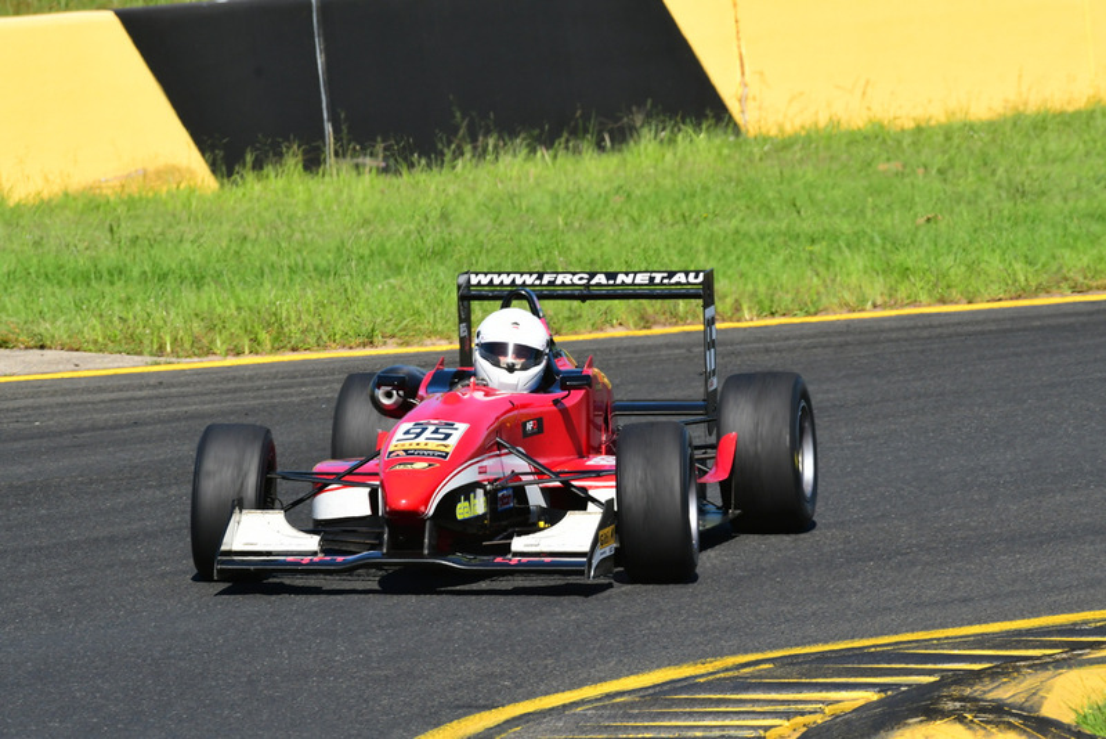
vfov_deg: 2.2
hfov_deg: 3.4
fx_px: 18900
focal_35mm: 615
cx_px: 553
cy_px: 370
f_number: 11
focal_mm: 410
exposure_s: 1/640
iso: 500
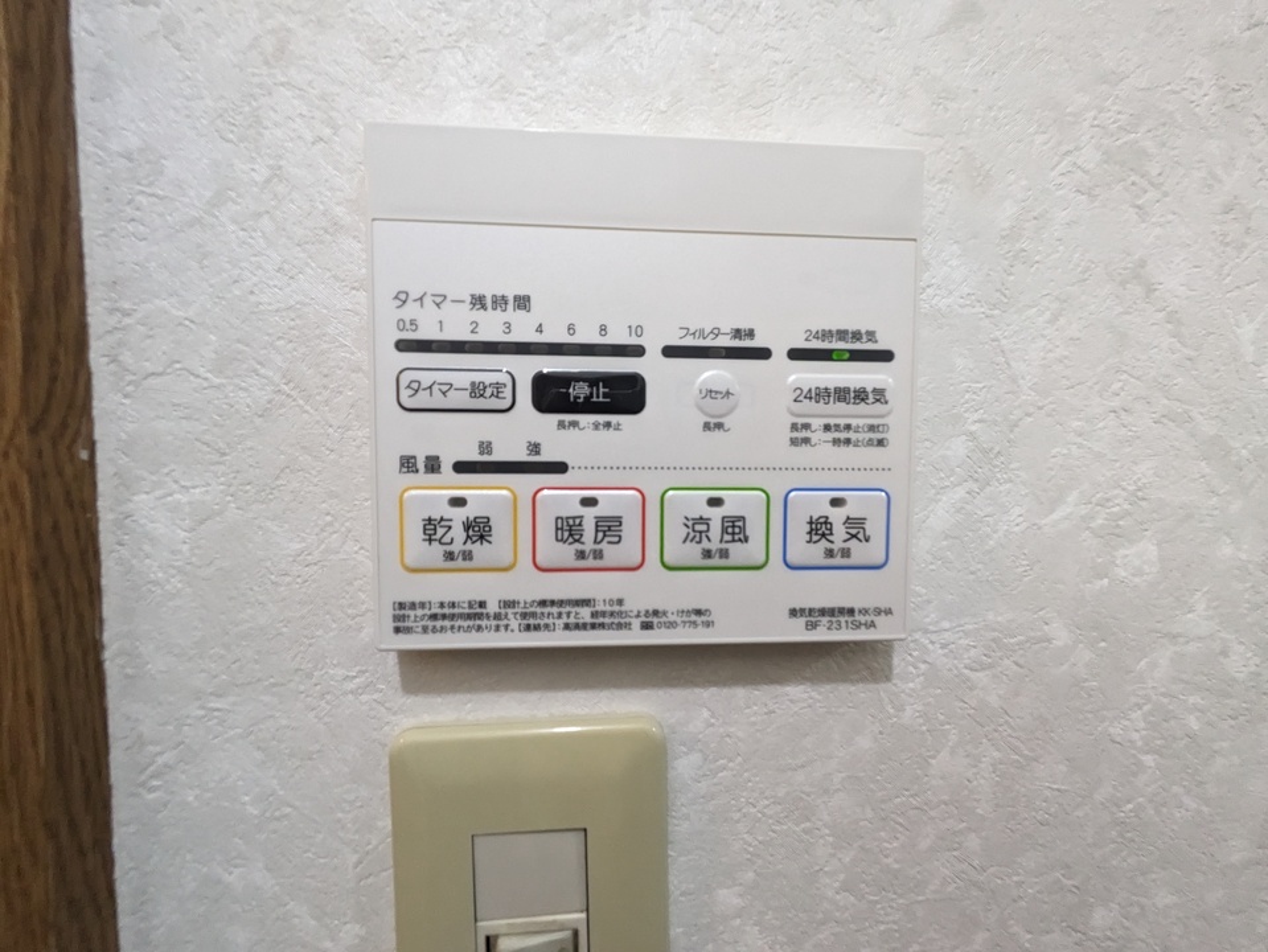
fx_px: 513
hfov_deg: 102.0
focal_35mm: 14
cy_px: 476
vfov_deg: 85.7
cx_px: 634
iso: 378
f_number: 2.2
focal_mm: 1.83
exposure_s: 1/120
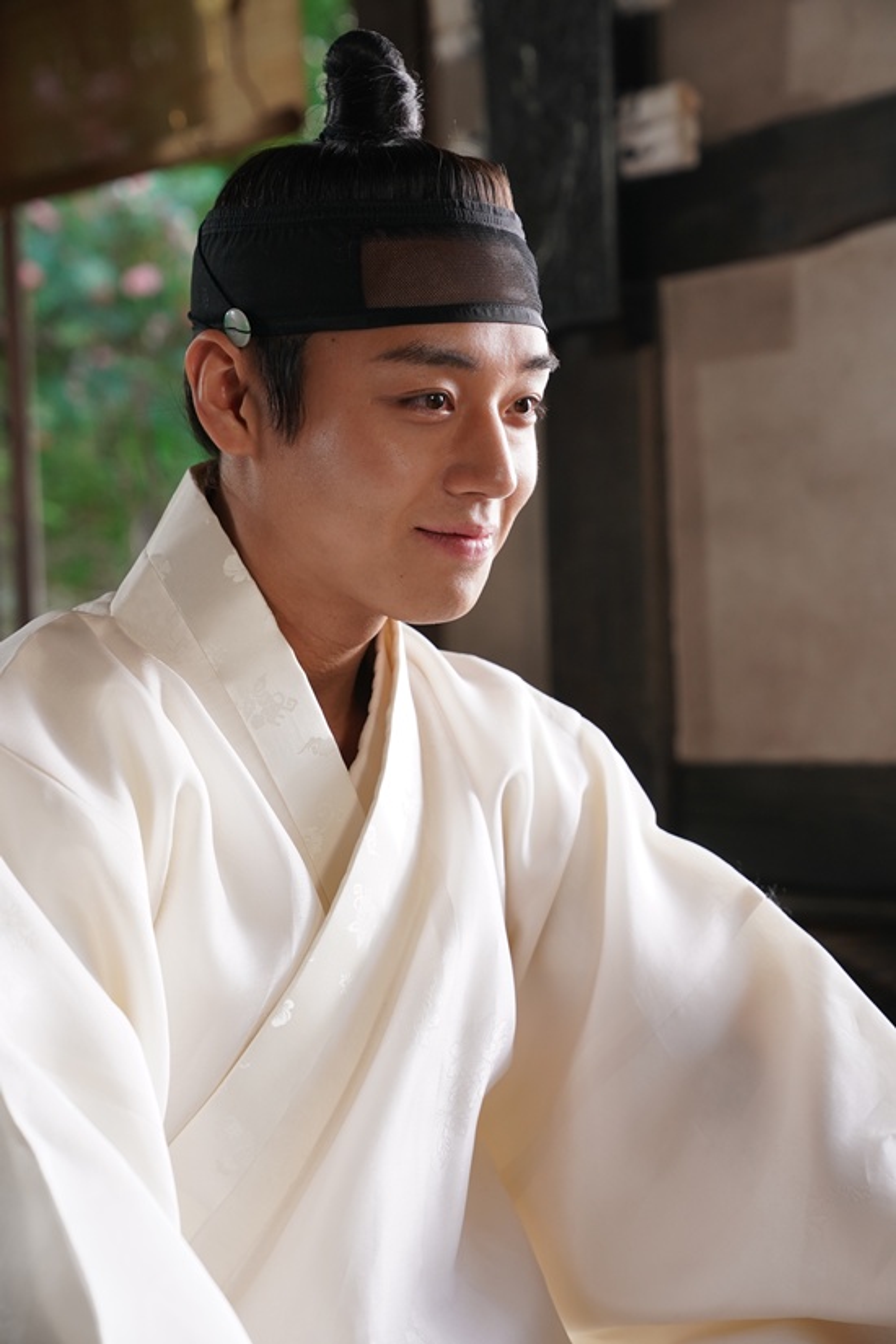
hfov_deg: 19.5
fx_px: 2613
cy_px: 672
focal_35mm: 70
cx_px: 448
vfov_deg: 28.8
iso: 800
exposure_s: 1/250
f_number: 4.5
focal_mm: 70
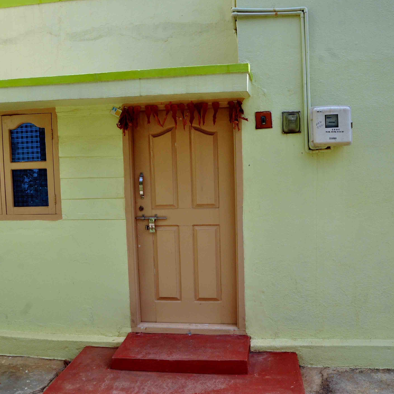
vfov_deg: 47.2
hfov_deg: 47.2
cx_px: 186
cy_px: 199
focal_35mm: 35
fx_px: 451
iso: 400
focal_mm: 18
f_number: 13
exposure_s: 1/640
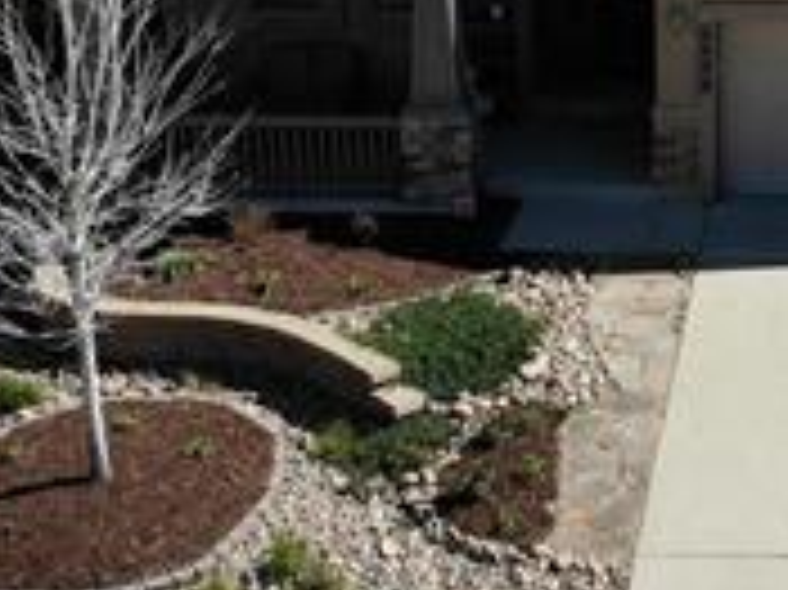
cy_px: -52
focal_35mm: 88
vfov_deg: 16.3
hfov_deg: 21.4
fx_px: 2002
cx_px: 811
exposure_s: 1/1093
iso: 102
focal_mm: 4.5
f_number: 2.8
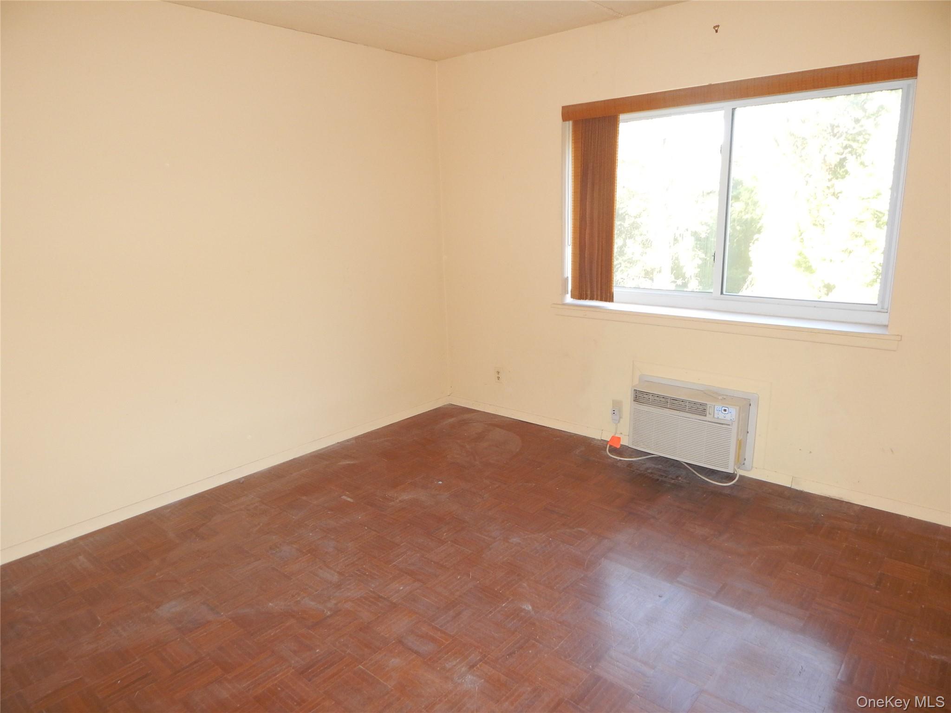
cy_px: 356
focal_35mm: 22
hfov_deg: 76.4
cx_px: 476
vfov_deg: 61.1
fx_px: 604
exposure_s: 1/30
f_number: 3
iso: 200
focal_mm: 4
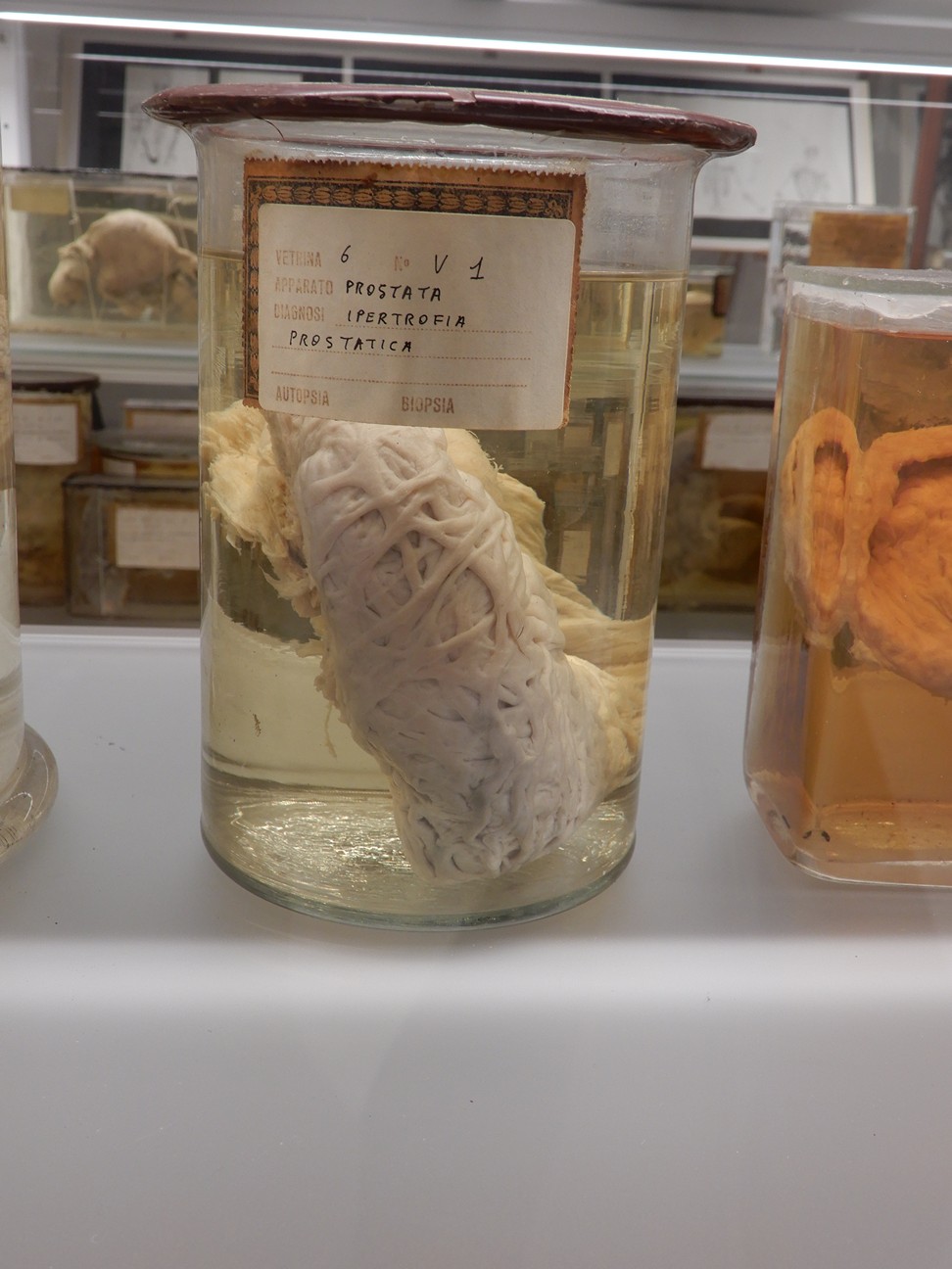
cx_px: 476
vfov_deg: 49.0
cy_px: 634
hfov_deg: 37.7
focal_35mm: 38
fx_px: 1393
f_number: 4
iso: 125
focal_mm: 6.8
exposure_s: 1/30
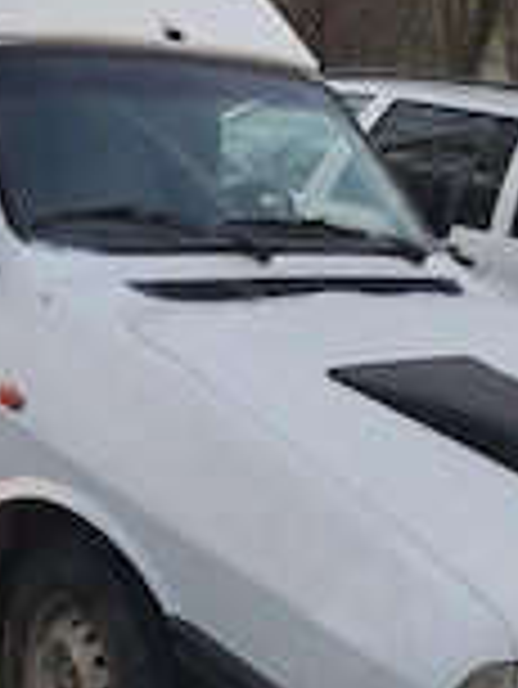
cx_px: -9
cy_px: 225
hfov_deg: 20.9
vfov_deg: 28.3
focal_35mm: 68
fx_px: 1355
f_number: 1.8
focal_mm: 4.75
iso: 100
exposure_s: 1/462
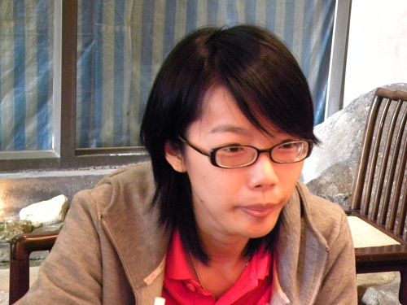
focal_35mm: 85
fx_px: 999
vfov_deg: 17.4
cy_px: 152
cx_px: 204
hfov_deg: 23.0
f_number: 4
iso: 800
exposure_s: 1/9.3
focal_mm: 15.1
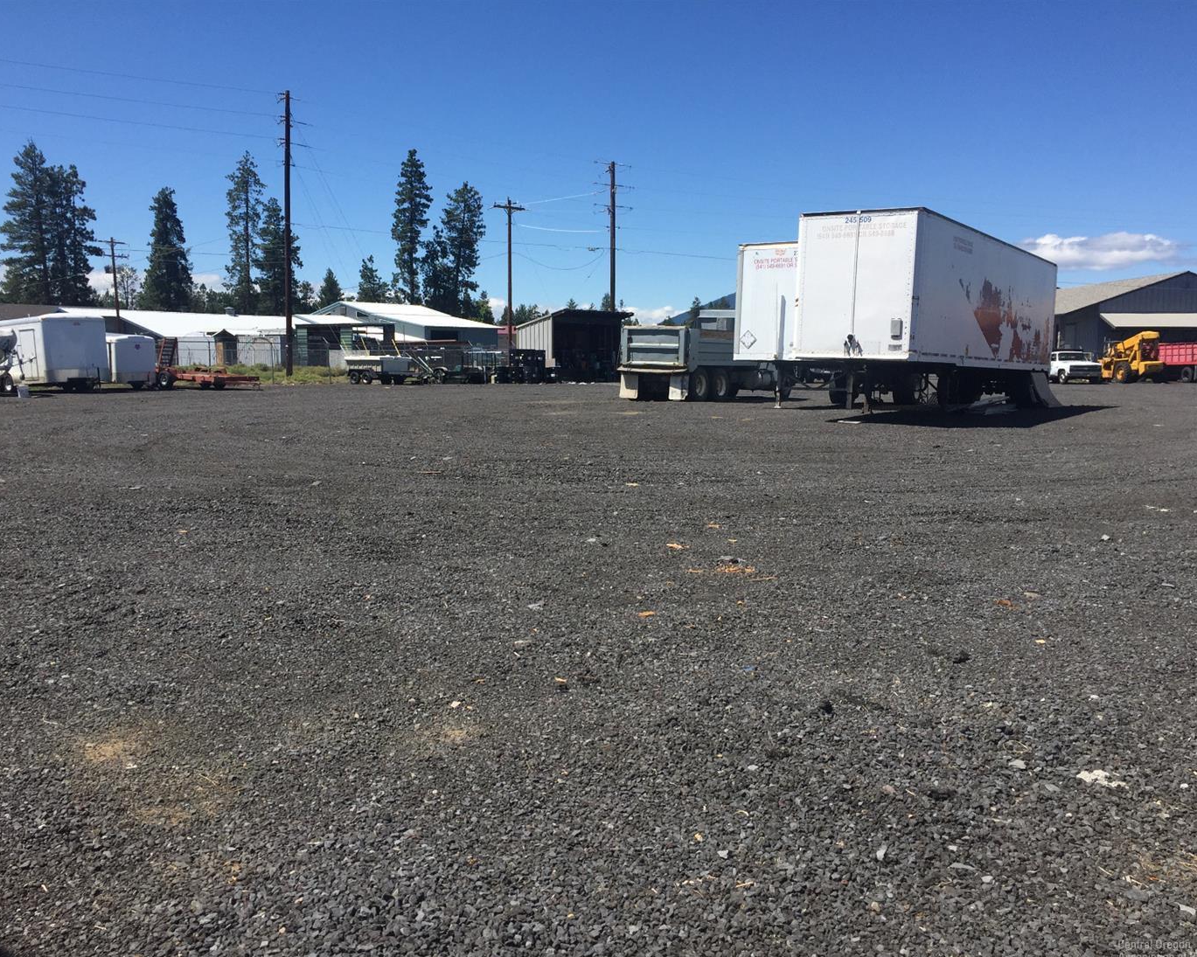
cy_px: 490
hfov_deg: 57.2
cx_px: 595
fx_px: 1098
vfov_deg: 47.1
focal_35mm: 31
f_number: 2.2
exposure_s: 1/2639
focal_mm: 4.15
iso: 32
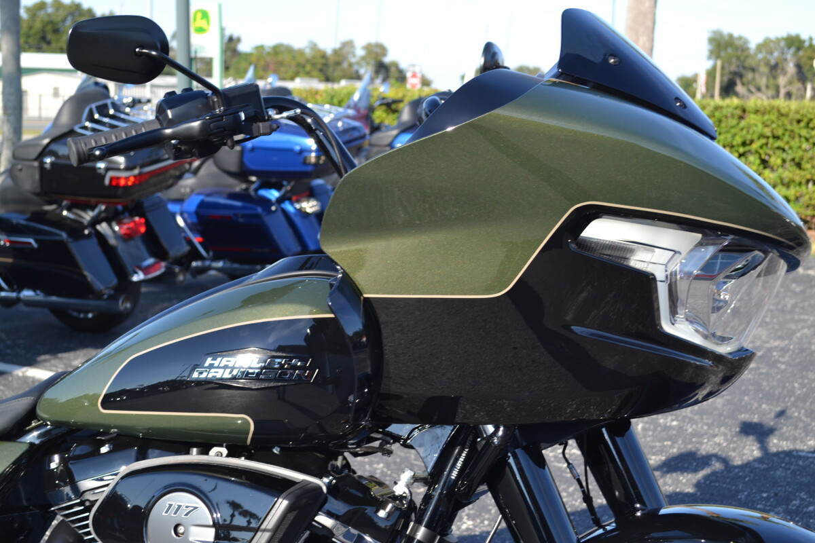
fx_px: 1290
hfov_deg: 35.1
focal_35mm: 57
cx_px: 408
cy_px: 272
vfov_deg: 23.8
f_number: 6.3
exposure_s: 1/160
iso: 100
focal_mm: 38
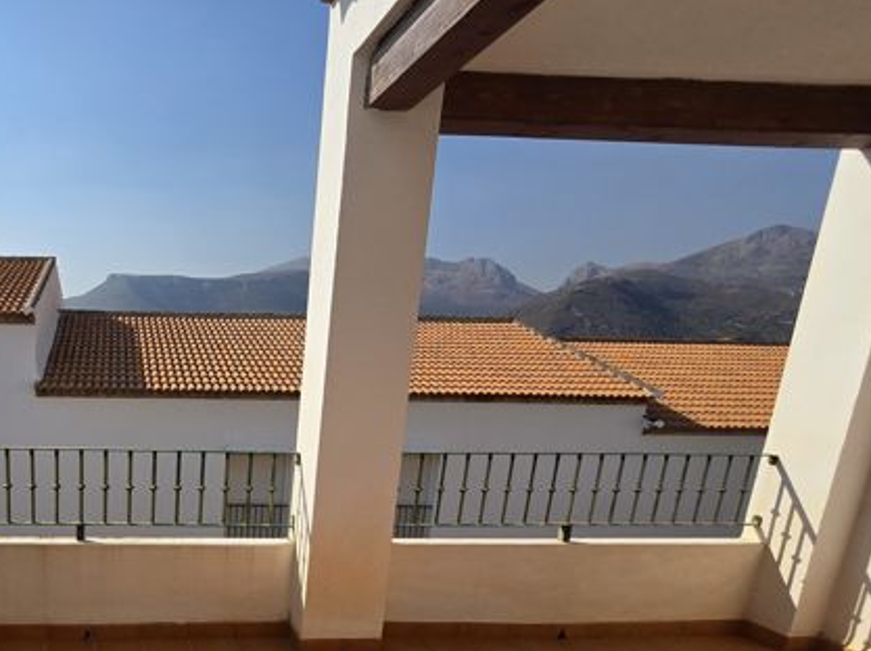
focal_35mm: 22
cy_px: 495
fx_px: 553
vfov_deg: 57.6
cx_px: 141
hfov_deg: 67.2
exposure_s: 1/3717
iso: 50
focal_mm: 2.2
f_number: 2.2
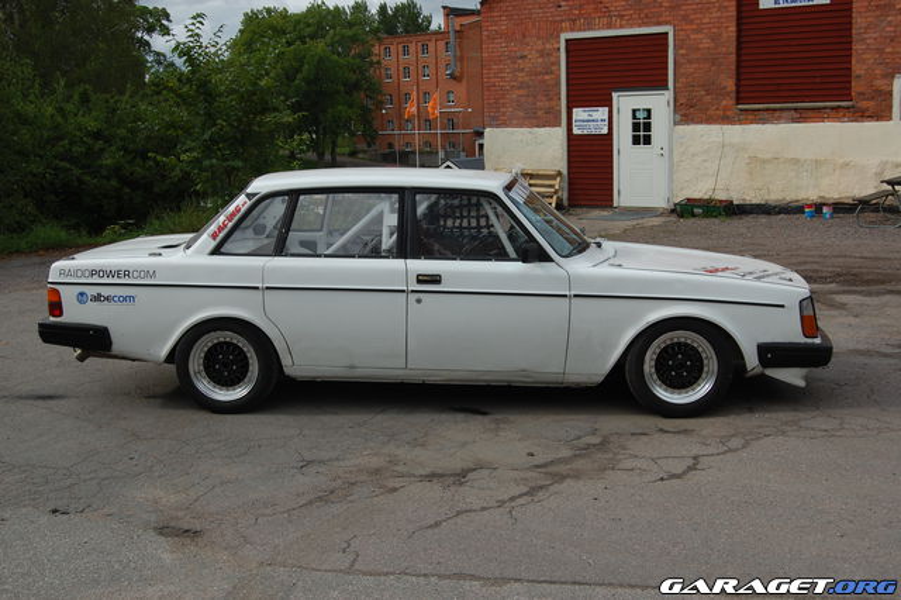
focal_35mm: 42
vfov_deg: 31.9
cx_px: 450
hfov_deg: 46.4
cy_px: 300
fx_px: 1051
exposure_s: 1/250
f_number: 8
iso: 200
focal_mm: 28
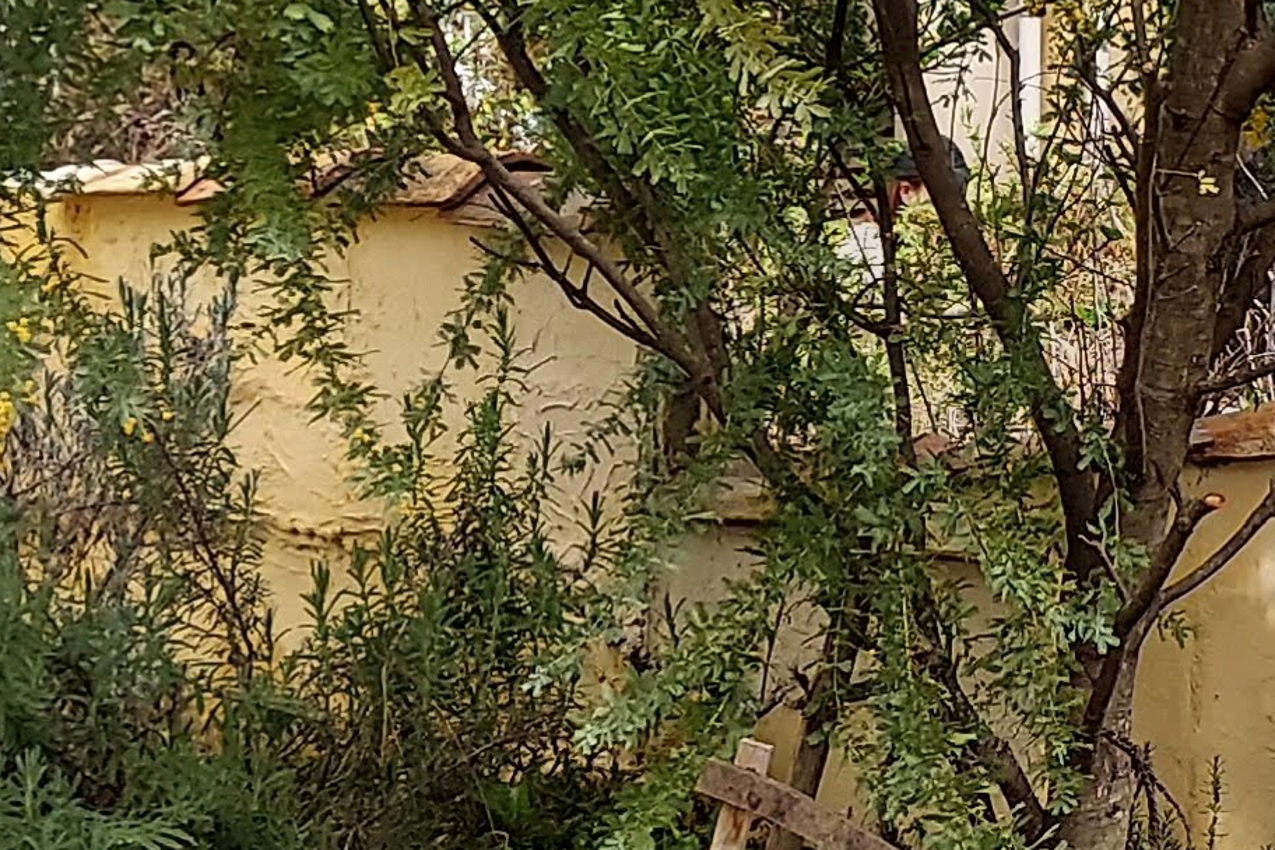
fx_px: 4037
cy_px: -246
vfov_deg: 11.7
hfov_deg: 15.8
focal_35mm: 114
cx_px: 2153
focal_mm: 4.6
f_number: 2
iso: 50
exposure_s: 1/556
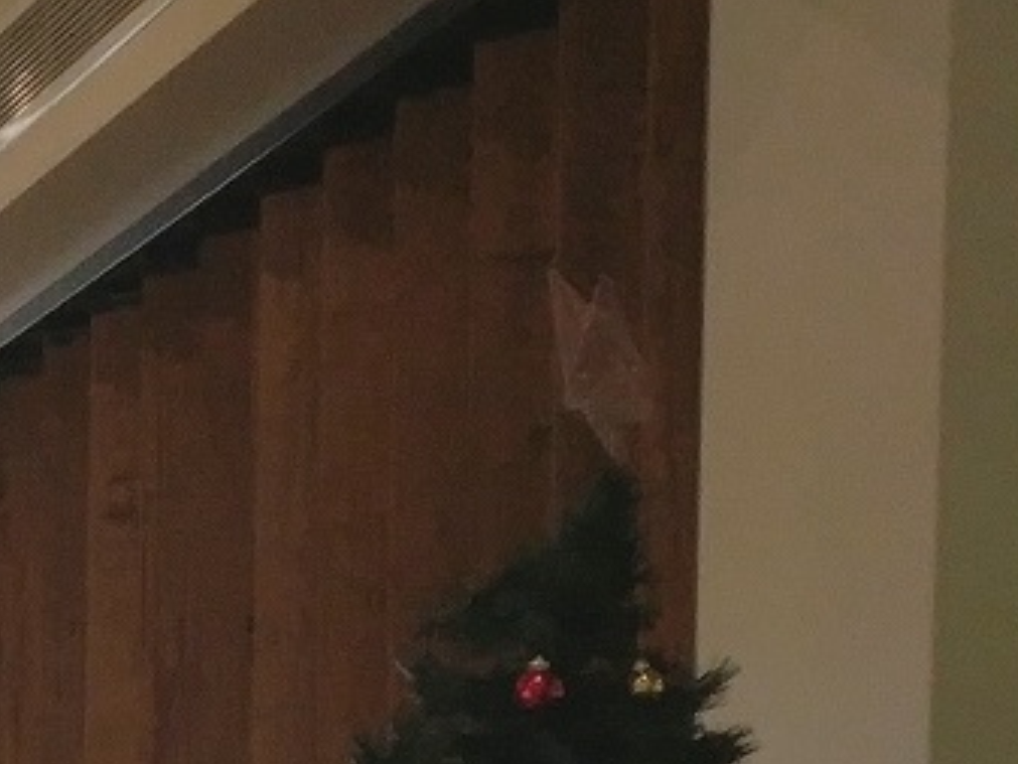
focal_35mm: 152
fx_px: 4472
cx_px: -1356
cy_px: 1338
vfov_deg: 9.3
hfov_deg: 11.1
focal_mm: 4.5
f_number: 2
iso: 183
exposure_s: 1/100
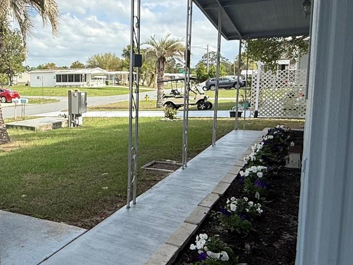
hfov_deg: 45.2
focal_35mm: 36
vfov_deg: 39.6
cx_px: 18
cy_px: 117
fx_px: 367
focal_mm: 2.22
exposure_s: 1/1312
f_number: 2.2
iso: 50
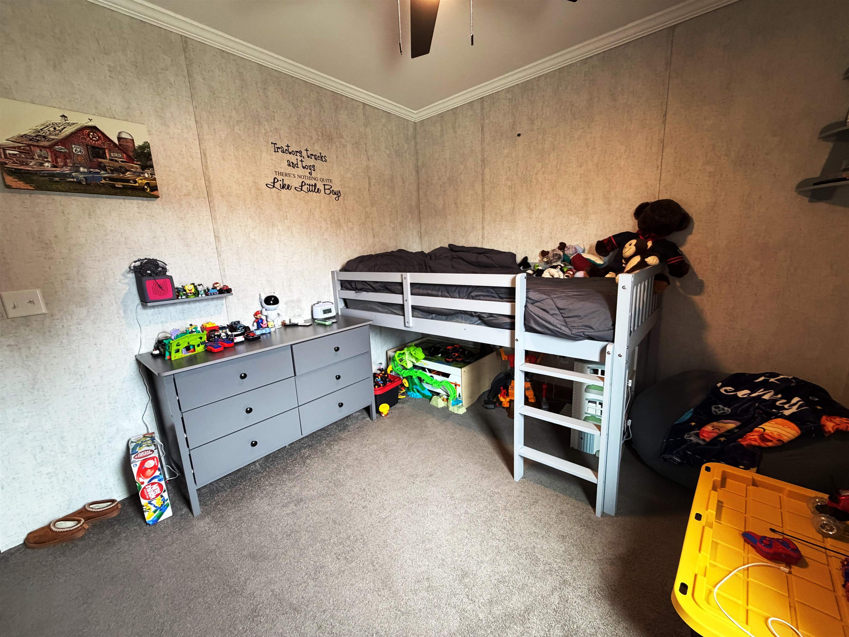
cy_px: 318
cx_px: 424
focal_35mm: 14
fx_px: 343
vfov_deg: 85.7
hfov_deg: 102.1
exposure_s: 1/60
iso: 500
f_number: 2.2
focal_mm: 2.22
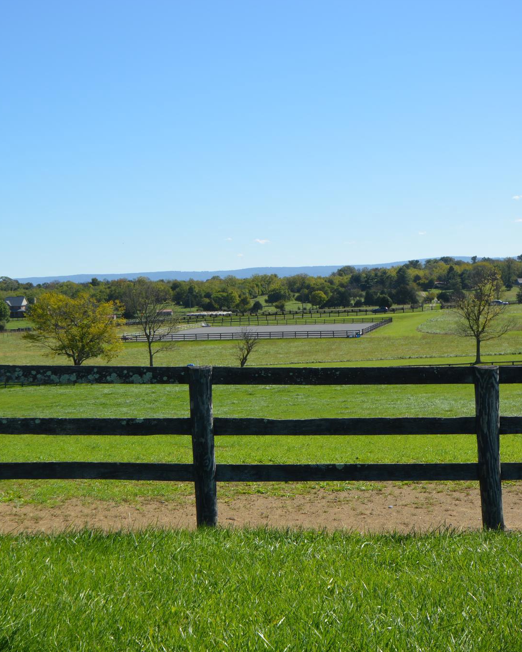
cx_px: 203
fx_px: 985
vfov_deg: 36.7
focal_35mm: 51
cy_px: 325
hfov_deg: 29.6
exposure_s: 1/250
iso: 100
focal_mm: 24
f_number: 8
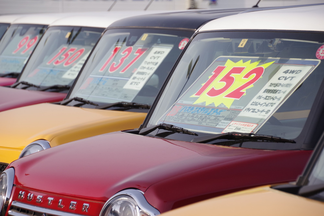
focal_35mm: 202
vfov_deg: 6.8
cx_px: 162
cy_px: 108
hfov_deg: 10.2
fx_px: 1818
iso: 400
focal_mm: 135
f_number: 5.6
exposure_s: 1/800
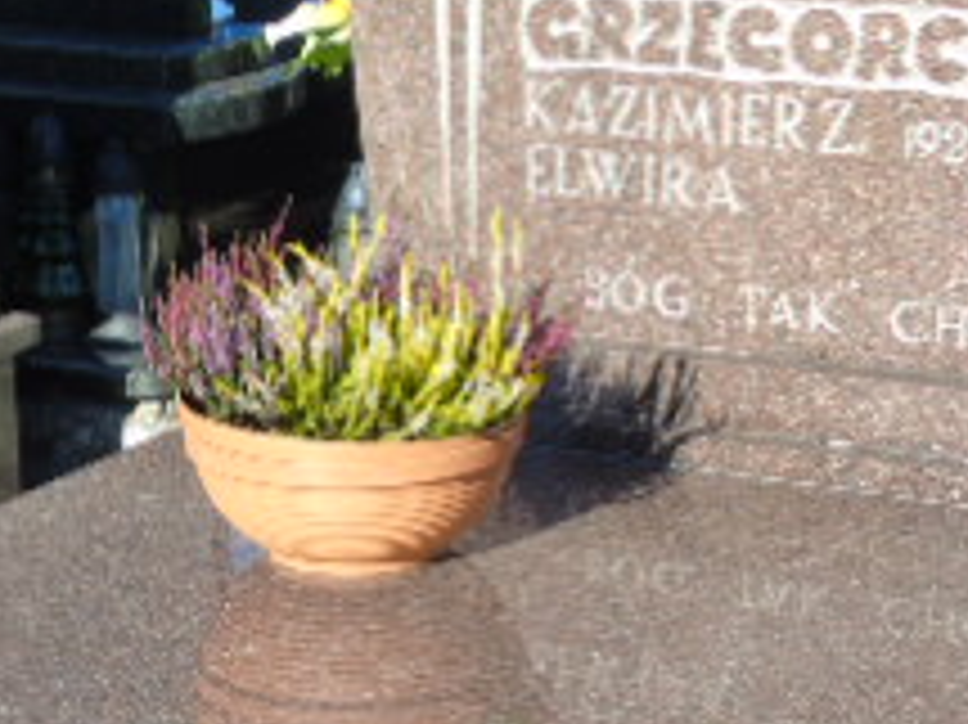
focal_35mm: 119
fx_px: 3326
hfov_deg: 16.4
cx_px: 126
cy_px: 764
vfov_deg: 12.3
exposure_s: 1/320
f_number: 3.9
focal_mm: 7.1
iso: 80
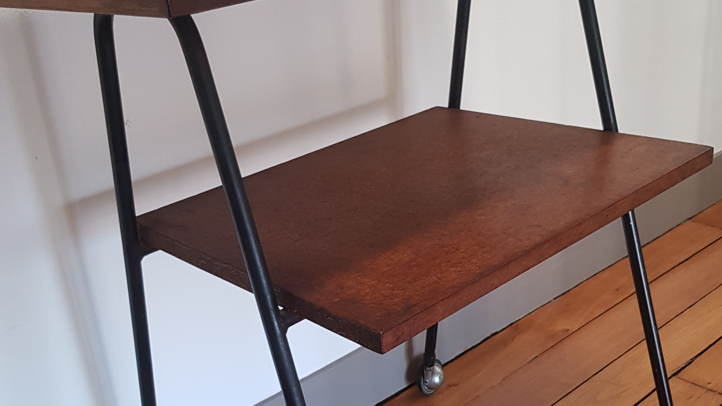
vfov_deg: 25.3
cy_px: 262
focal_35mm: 47
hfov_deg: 43.7
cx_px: 347
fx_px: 900
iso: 160
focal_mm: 4.2
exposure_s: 1/33
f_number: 1.7
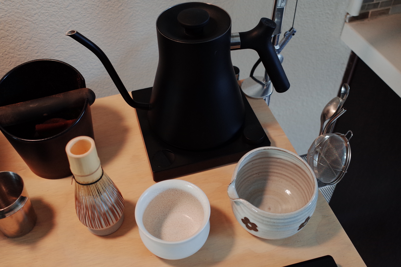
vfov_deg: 37.8
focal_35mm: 35
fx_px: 390
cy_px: 134
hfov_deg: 54.5
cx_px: 200
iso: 400
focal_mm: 18.3
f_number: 3.2
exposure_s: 1/50
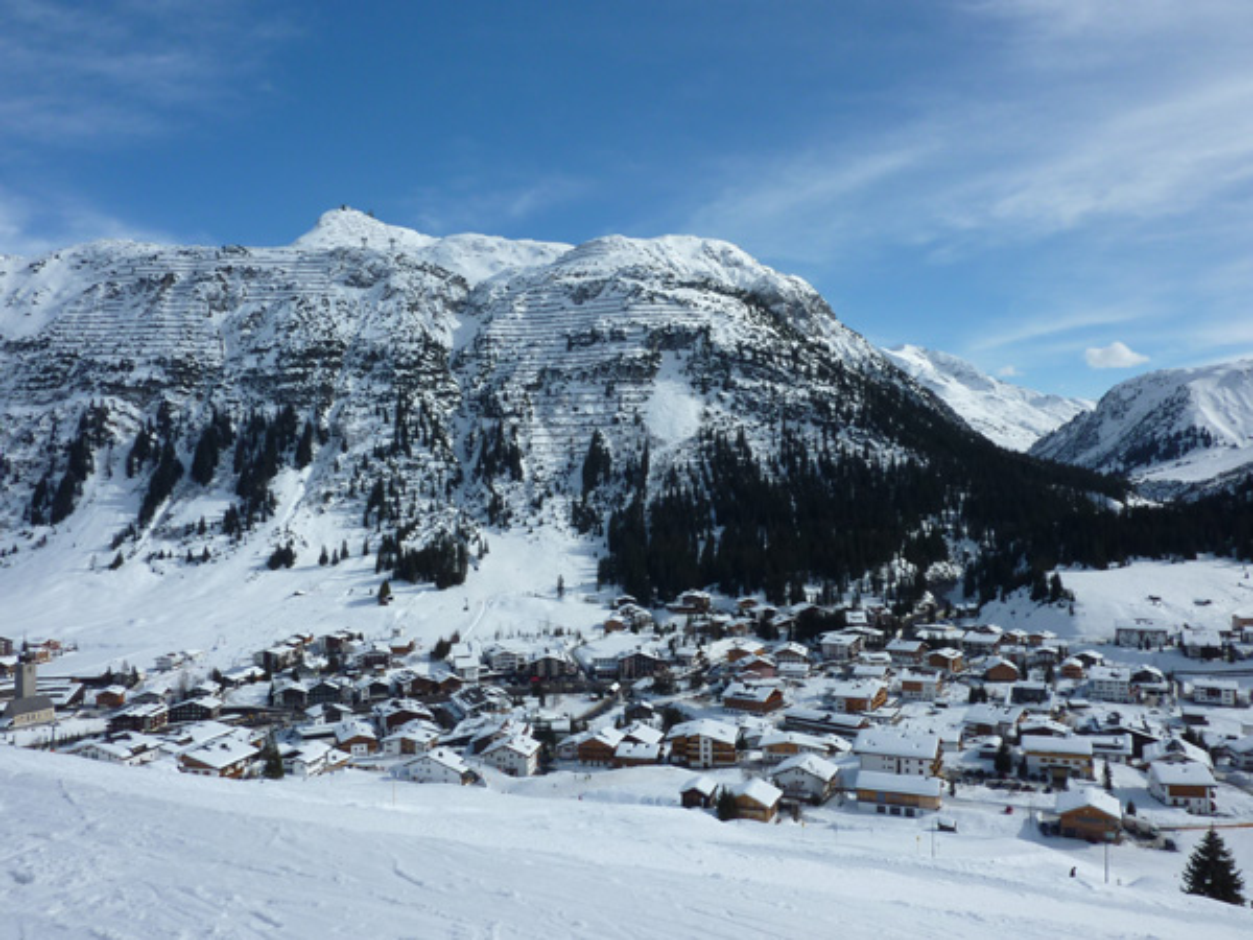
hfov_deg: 69.4
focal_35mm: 25
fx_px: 905
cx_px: 626
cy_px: 470
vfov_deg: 54.9
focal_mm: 4.1
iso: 80
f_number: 5.6
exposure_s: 1/640
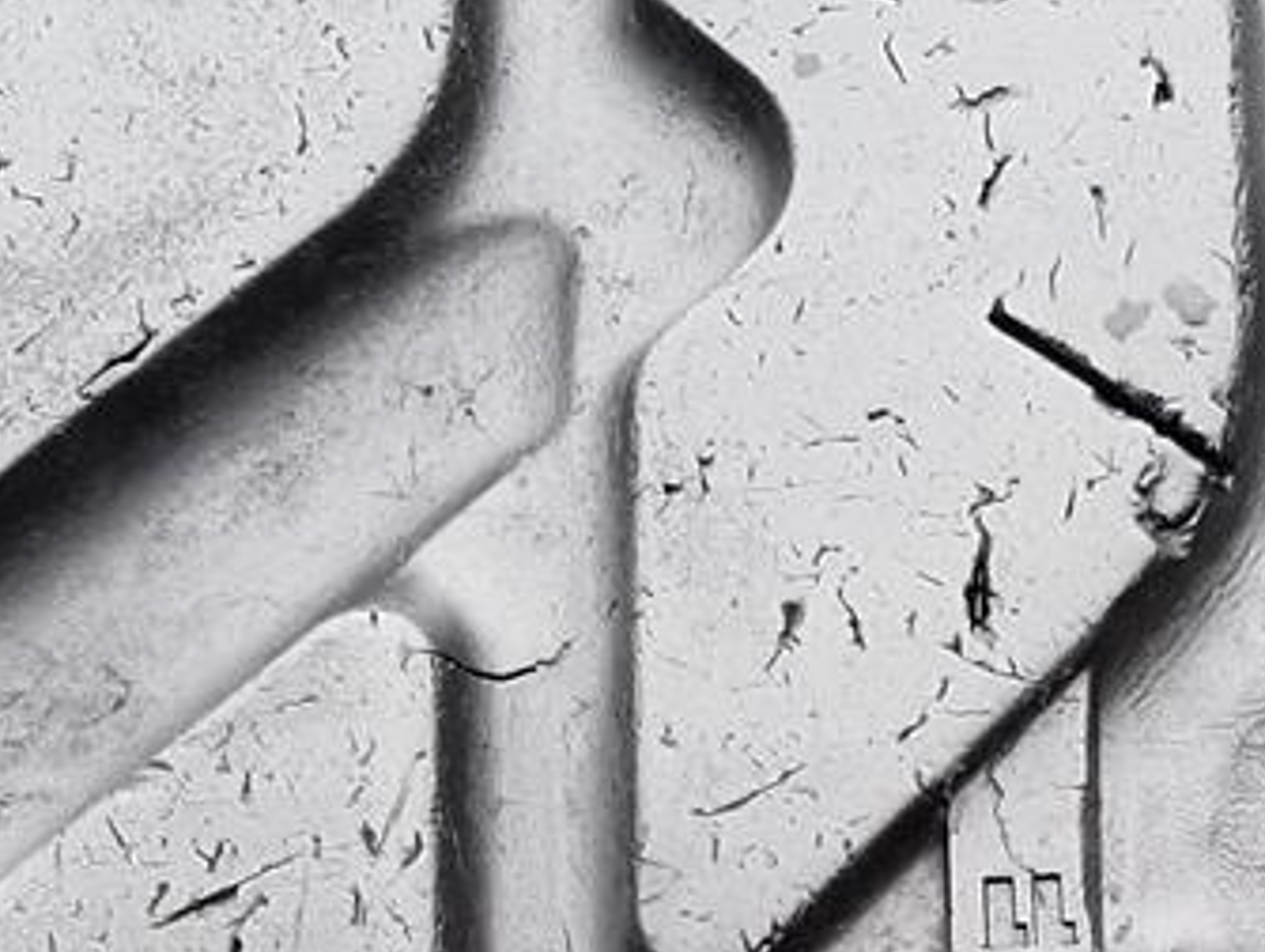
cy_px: 1451
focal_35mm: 93
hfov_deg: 20.8
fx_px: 3402
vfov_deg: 14.7
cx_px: 1020
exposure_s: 1/100
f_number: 1.7
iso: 64
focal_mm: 3.93
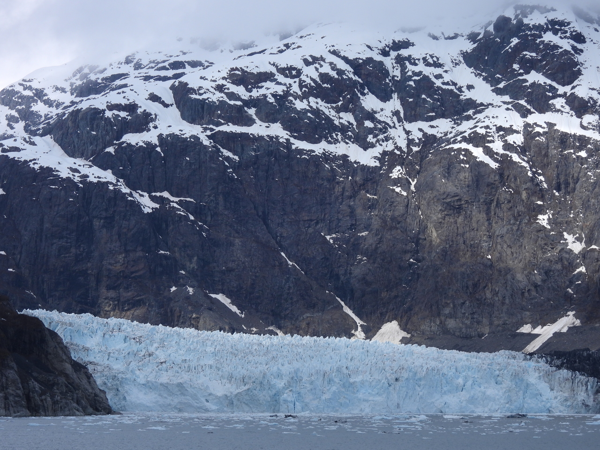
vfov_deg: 11.9
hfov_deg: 15.8
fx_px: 2167
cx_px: 300
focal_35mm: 125
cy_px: 225
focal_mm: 22.3
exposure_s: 1/1600
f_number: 4
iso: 100
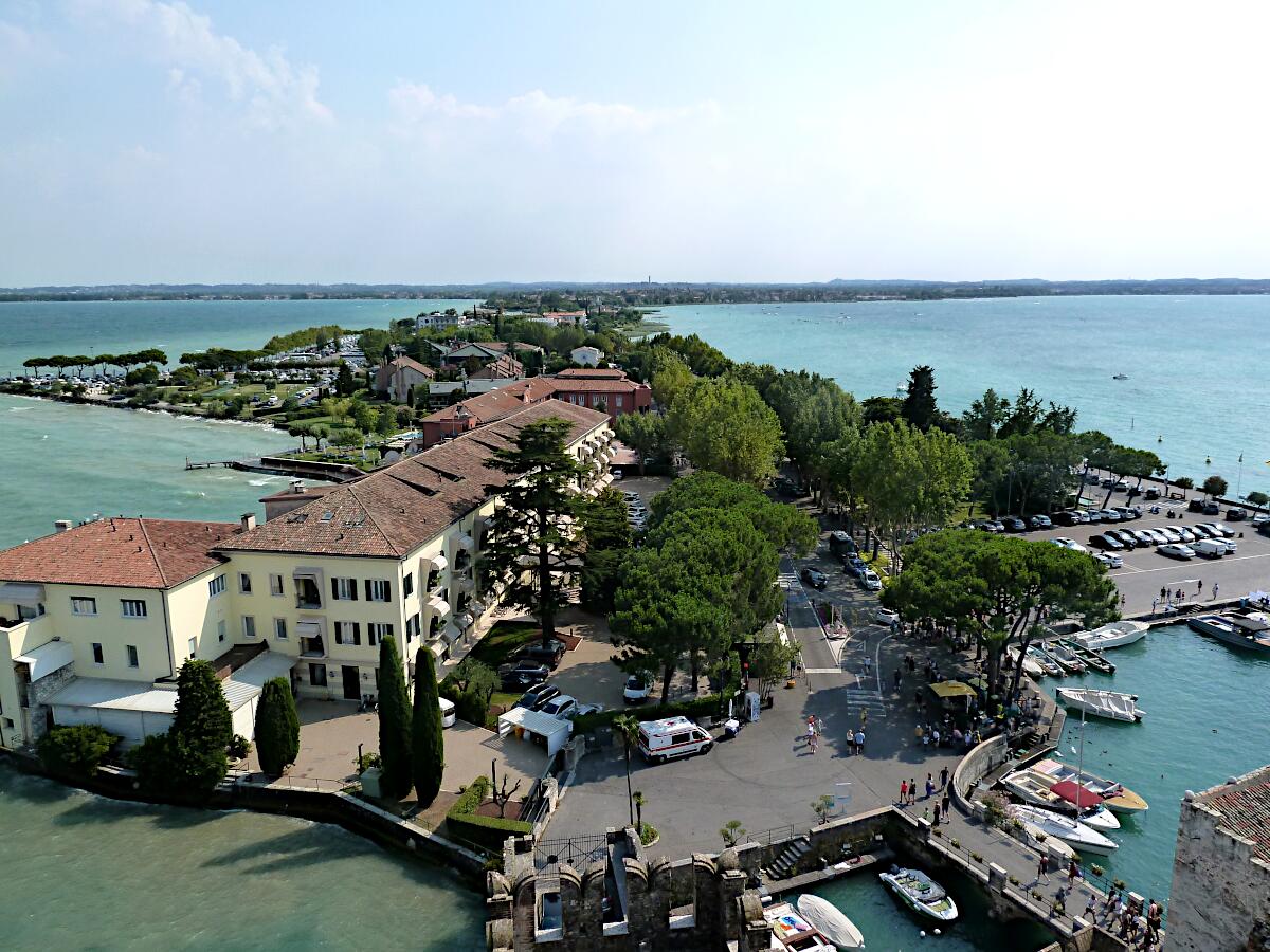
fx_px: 917
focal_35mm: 25
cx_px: 635
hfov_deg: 69.4
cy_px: 476
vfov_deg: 54.9
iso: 125
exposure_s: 1/400
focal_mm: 4.1
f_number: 5.6
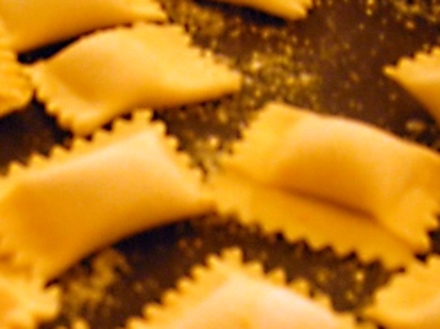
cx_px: 65
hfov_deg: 23.4
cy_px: 369
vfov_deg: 17.3
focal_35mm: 82
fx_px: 1041
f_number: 2.9
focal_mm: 5.7
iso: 153
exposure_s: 1/3.2
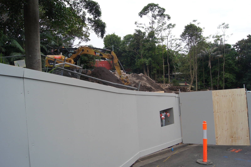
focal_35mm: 27
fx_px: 188
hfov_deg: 67.4
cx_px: 126
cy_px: 84
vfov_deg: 47.9
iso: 400
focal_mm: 18
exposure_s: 1/160
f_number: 10
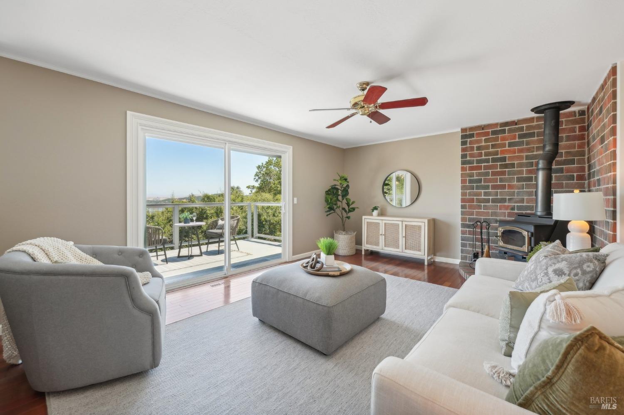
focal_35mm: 14
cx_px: 312
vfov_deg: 81.2
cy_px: 208
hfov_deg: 104.3
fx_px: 243
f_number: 8
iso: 800
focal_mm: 14
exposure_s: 1/80
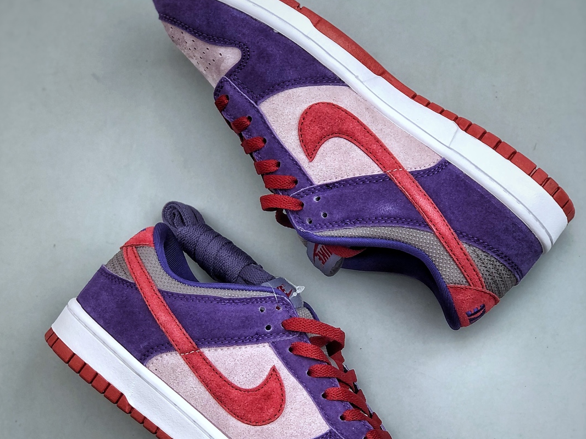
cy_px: 291
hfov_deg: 25.3
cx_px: 290
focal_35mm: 77
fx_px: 1303
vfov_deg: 19.1
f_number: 2.8
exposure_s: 1/50
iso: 20
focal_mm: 6.6
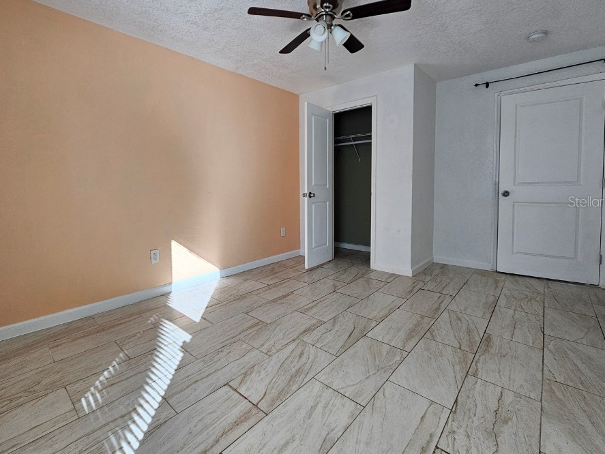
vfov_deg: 81.5
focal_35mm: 15
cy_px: 201
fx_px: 262
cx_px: 283
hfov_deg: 98.0
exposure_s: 1/77.4
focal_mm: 2.2
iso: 80
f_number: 2.2
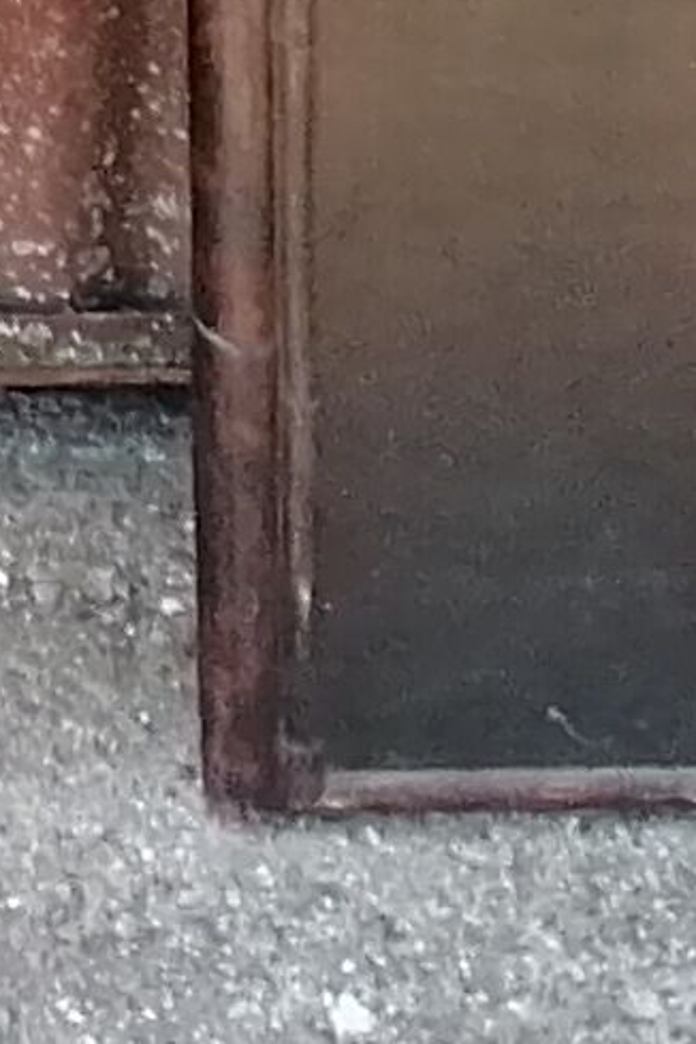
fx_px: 3422
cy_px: -1176
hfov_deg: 9.9
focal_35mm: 118
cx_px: -1106
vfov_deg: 14.0
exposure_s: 1/100
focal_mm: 2.84
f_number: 2.4
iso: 64
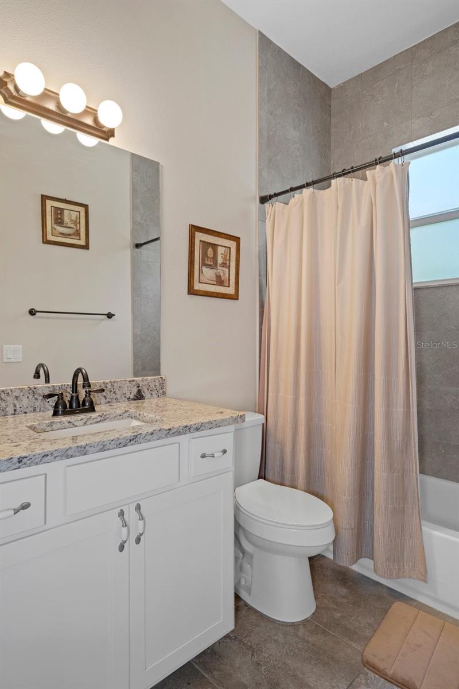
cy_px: 344
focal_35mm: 19
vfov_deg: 86.9
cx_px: 230
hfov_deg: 64.6
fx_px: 363
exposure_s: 1/2.5
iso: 320
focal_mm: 19
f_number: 8
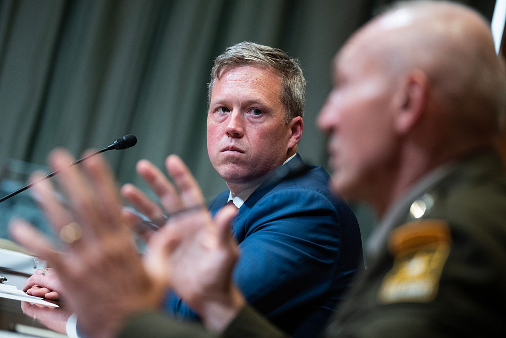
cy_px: 169
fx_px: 1771
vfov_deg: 10.9
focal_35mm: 126
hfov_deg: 16.3
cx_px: 253
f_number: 2.8
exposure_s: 1/320
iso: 3200
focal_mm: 126
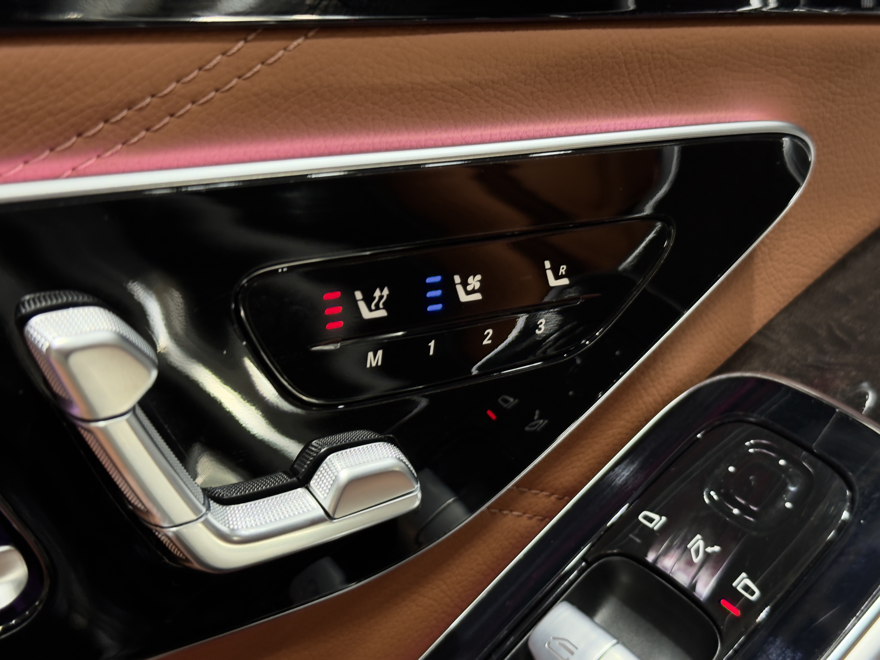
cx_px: 440
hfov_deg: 39.7
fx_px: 1220
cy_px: 330
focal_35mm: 48
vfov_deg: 30.3
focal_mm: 6.76
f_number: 1.78
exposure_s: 1/33
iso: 500
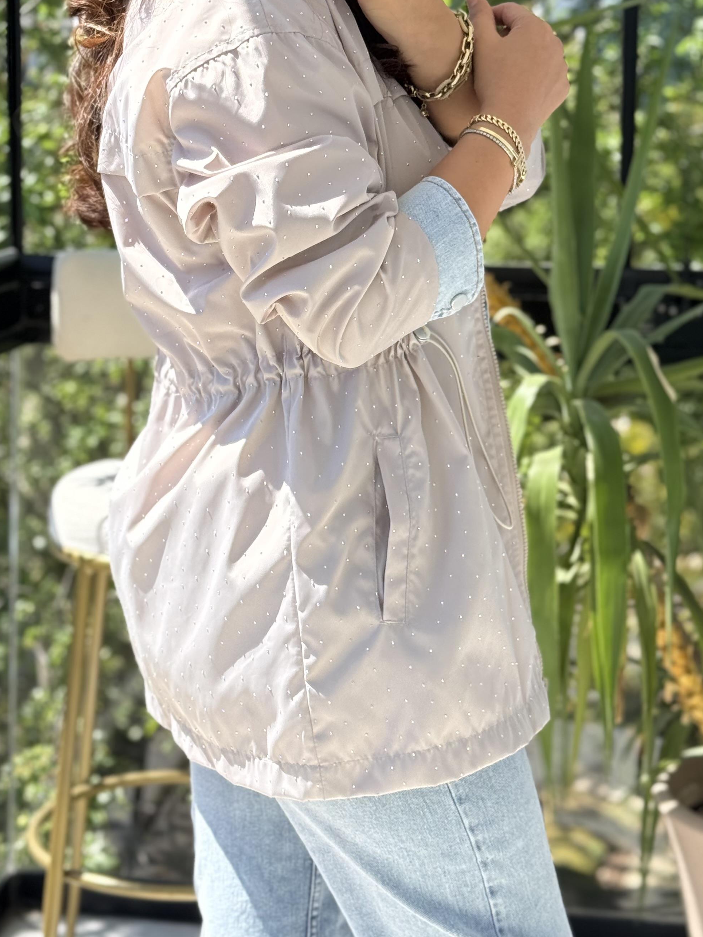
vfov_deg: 26.0
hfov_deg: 19.9
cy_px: 244
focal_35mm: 74
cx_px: 315
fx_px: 2003
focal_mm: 6.76
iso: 80
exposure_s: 1/636
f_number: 1.78
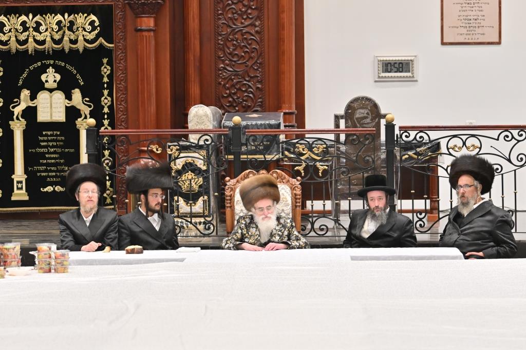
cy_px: 175
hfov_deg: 18.3
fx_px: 1636
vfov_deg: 12.2
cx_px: 263
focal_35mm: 112
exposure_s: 1/640
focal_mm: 75
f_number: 2.8
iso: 500
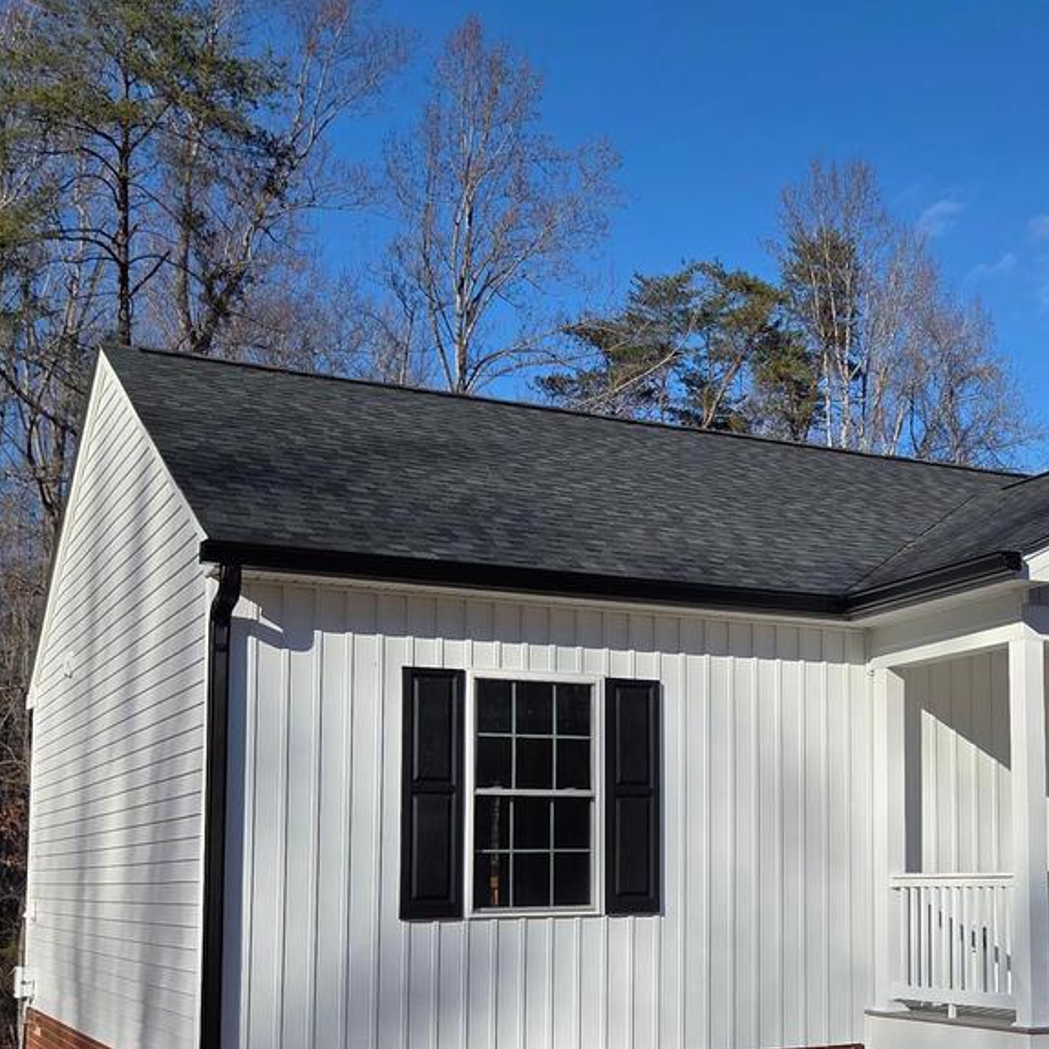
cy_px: 751
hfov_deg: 32.1
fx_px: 1749
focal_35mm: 51
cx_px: 894
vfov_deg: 32.9
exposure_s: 1/5862
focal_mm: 5.4
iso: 80
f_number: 1.8
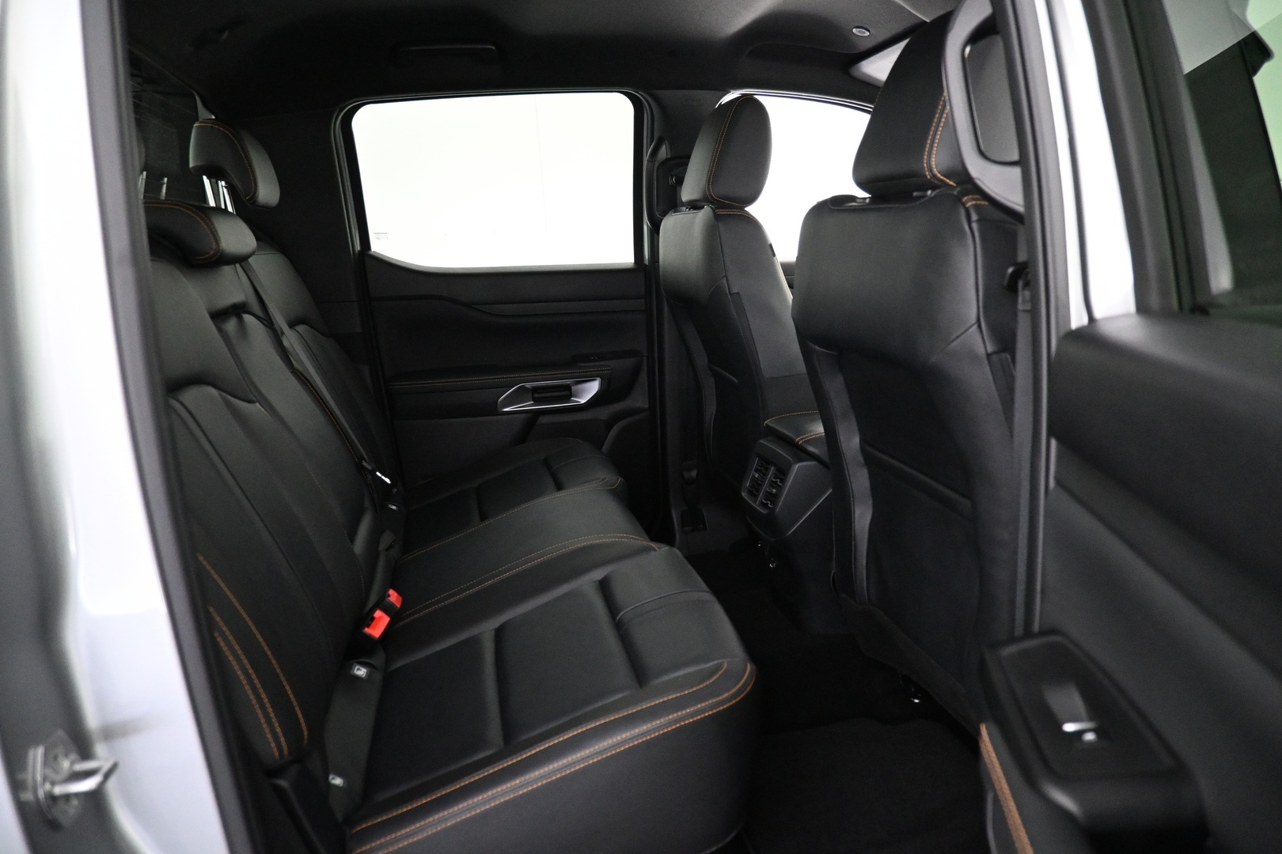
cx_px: 641
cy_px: 427
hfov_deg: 73.7
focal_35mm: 24
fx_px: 855
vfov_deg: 53.1
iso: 4000
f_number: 3.5
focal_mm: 16
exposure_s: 1/30
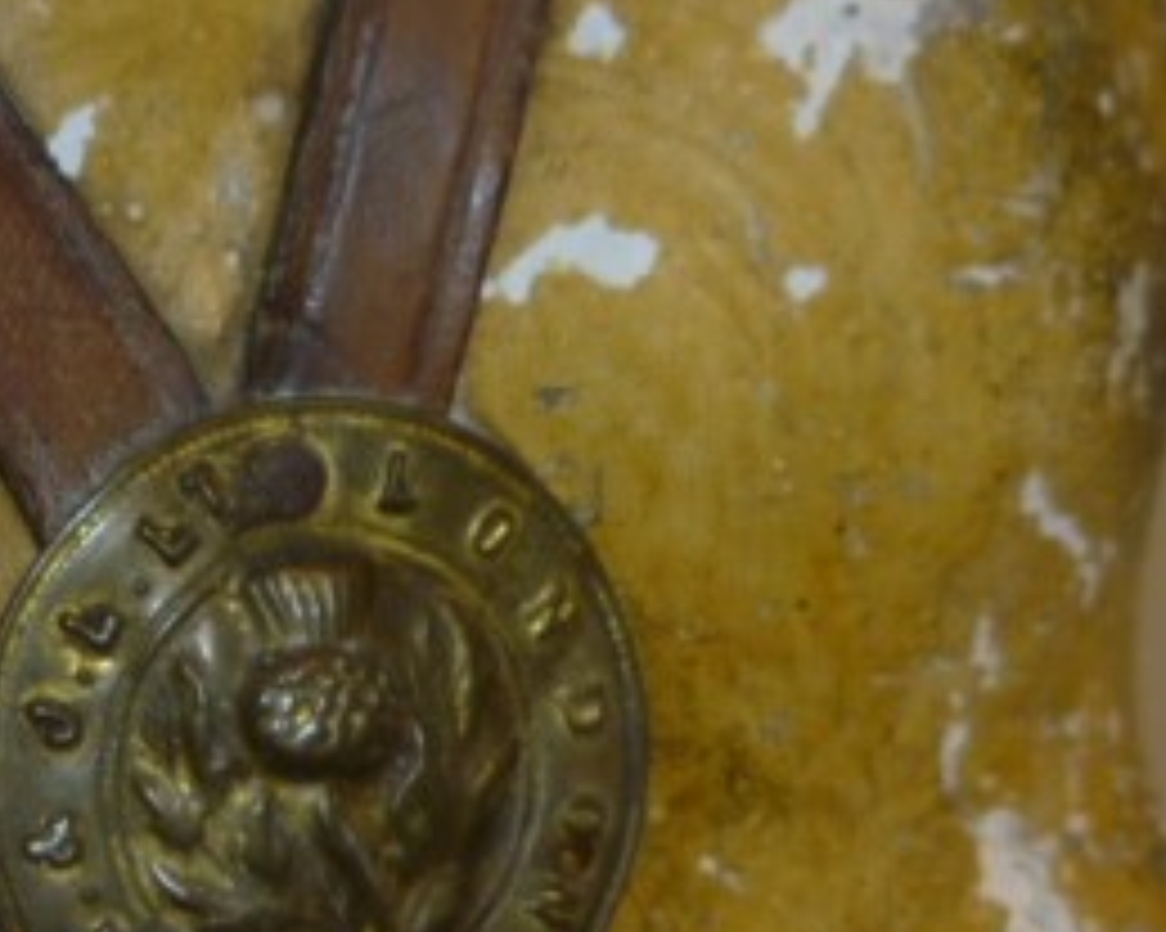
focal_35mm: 70
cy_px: 923
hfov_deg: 26.5
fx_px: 2415
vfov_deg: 21.1
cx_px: 180
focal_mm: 5.2
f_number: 4
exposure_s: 1/30
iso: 100
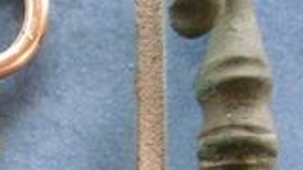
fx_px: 1261
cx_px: -104
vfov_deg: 7.6
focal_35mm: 157
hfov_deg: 13.2
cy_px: 245
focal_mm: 9
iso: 400
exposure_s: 1/60
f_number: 3.4
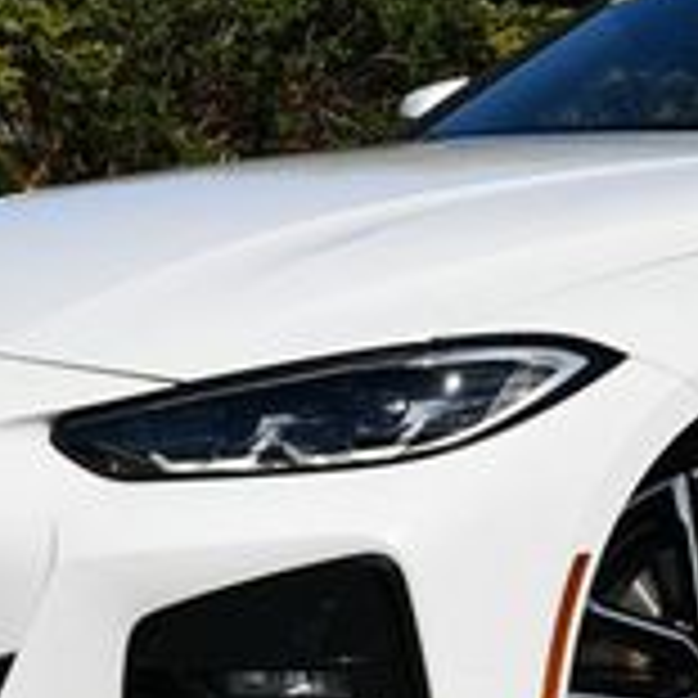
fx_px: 4015
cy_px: 140
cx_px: 856
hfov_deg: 9.8
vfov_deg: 9.9
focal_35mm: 176
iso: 100
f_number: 10
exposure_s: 1/400
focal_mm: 25
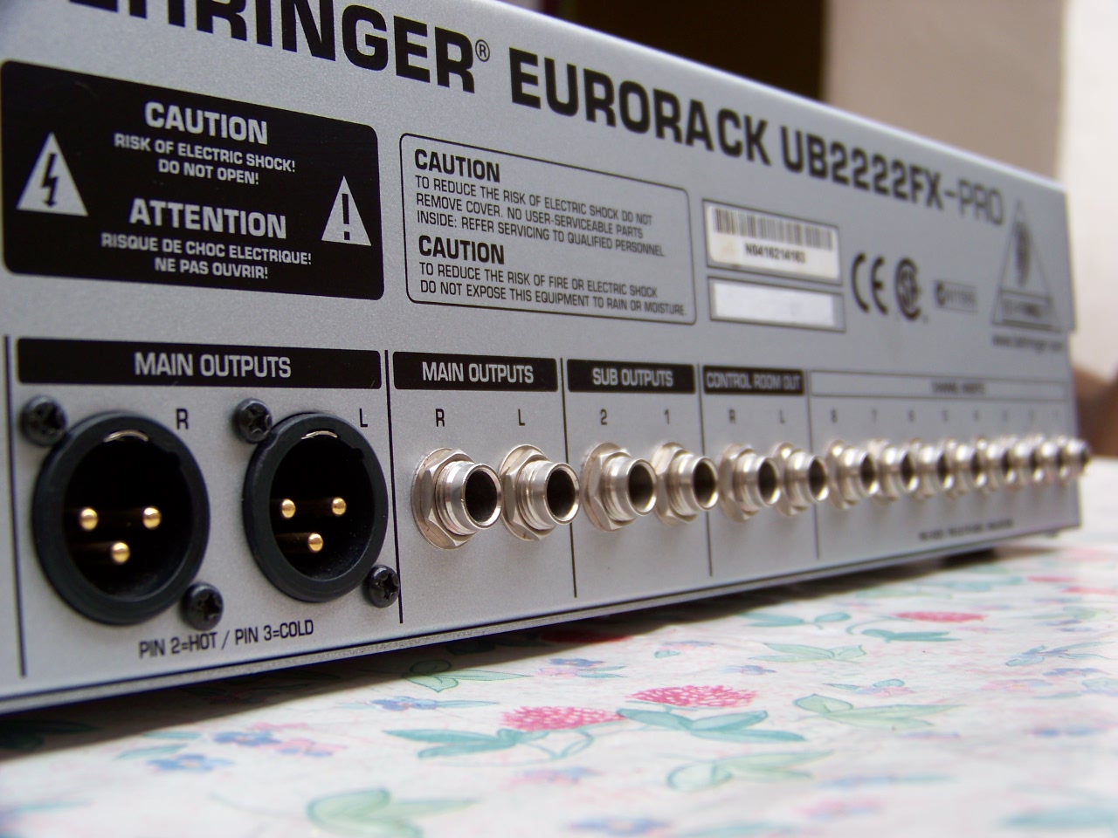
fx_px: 1583
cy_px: 419
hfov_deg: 38.9
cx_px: 559
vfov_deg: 29.7
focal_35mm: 49
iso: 64
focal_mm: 7.6
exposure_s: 1/320
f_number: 2.8
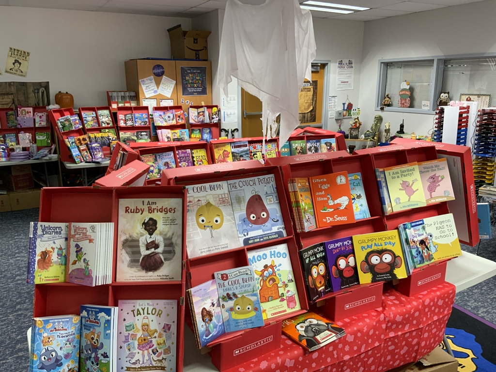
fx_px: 416
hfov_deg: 61.7
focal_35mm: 29
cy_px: 186
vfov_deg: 48.2
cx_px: 248
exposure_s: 1/60
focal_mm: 3
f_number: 1.8
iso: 100
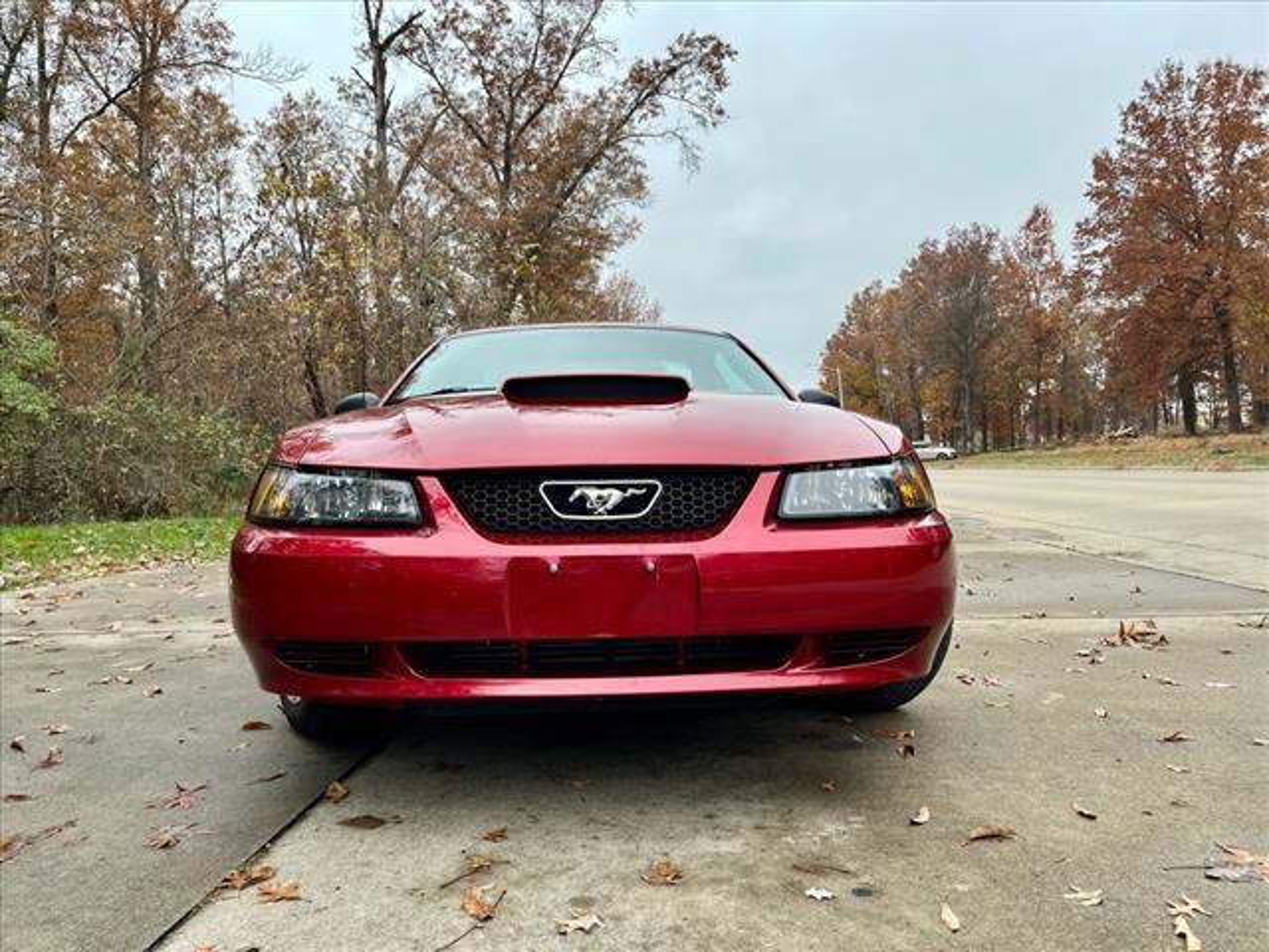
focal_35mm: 26
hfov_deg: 67.3
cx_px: 634
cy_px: 476
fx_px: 953
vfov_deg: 53.1
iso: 50
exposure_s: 1/450
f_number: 1.6
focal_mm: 5.1
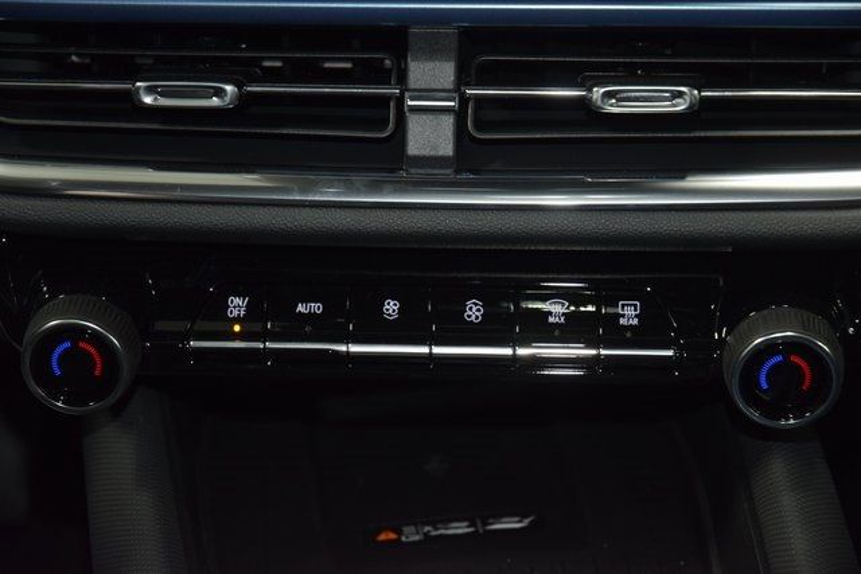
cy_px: 287
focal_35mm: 105
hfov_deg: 19.5
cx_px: 430
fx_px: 2512
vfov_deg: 13.0
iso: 1250
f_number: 4.5
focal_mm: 70
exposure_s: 1/40
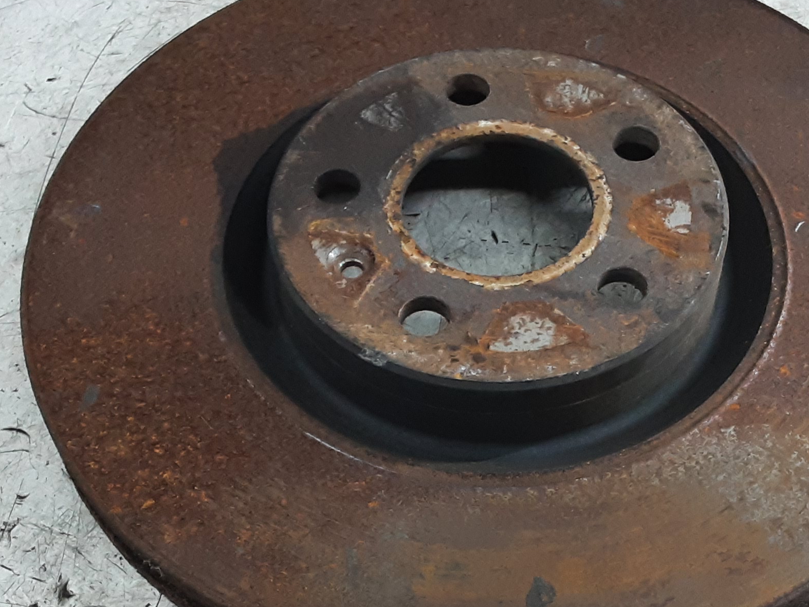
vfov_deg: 25.7
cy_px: 482
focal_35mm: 56
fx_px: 1309
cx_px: 465
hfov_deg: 34.3
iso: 160
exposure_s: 1/33
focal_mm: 2.91
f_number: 1.9
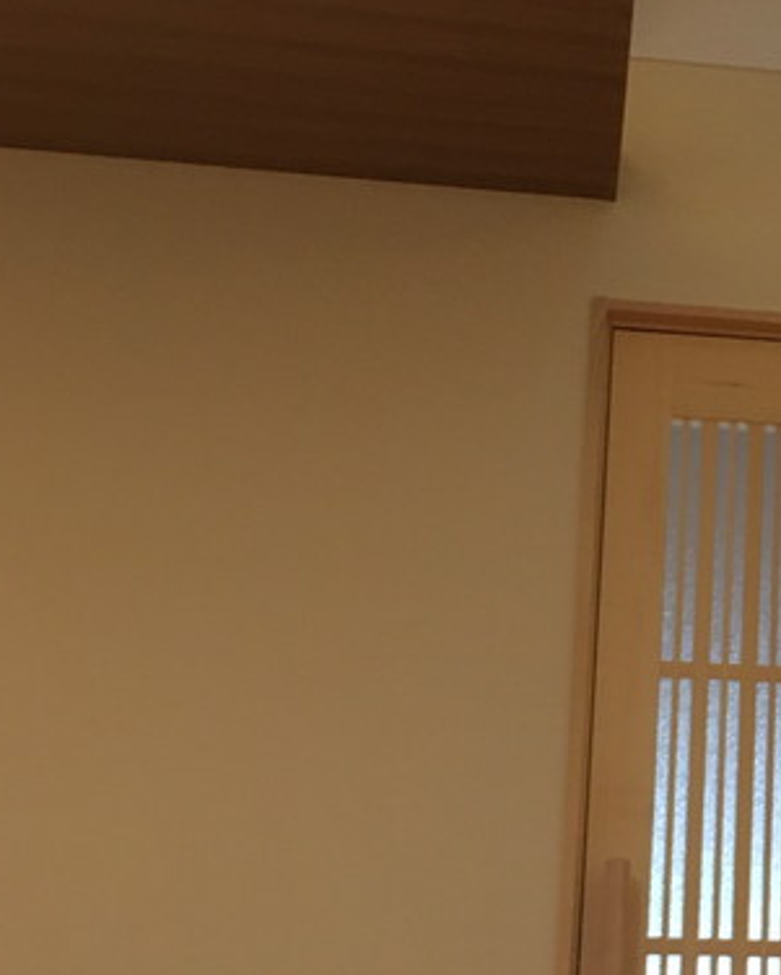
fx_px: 2628
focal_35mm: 91
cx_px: 1103
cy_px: 542
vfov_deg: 21.0
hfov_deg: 15.8
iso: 80
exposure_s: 1/30
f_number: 2.2
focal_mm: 4.15
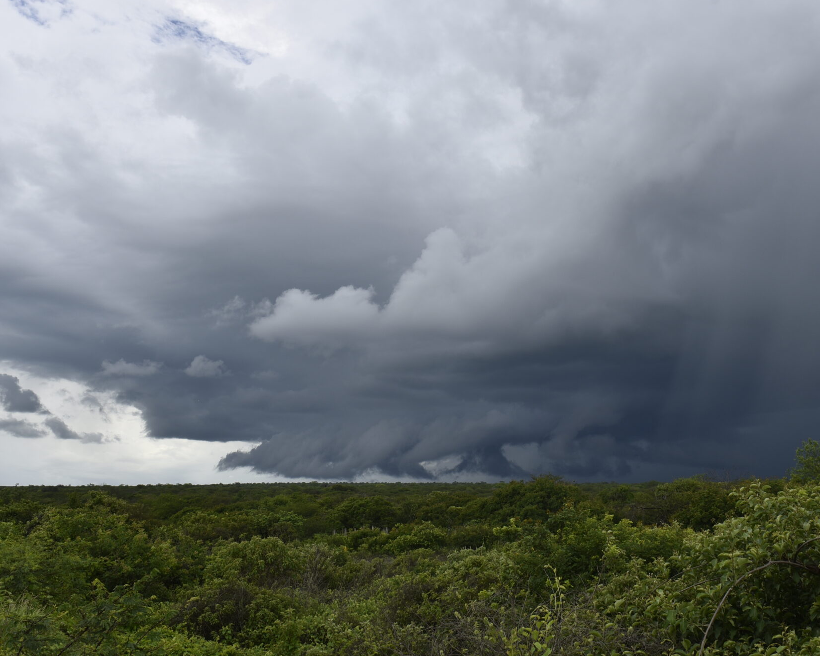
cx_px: 469
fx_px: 850
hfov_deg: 51.3
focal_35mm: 35
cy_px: 295
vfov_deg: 42.2
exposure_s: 1/250
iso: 100
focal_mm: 24
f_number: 7.1
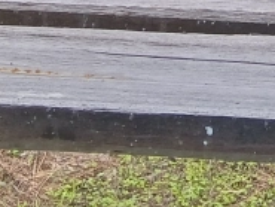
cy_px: -467
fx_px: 1399
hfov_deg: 11.1
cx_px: 272
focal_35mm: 176
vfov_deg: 7.3
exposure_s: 1/100
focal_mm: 3.98
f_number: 1.8
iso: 32
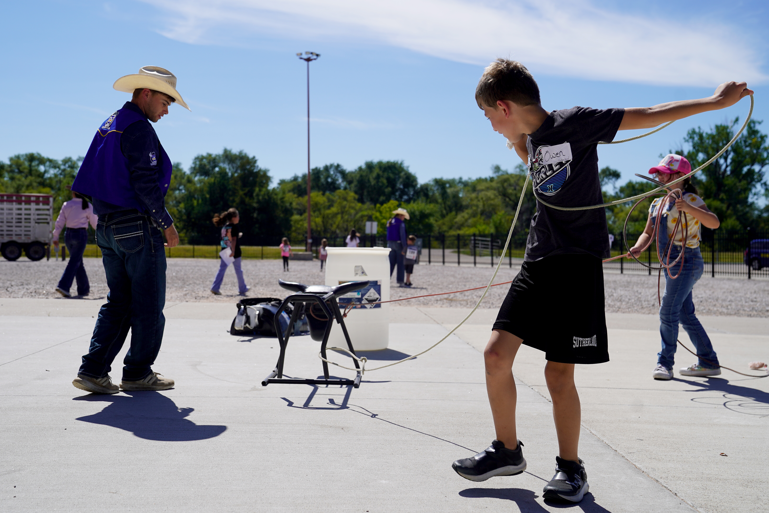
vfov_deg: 29.9
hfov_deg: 43.6
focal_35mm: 45
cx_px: 384
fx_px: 961
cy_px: 256
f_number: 5
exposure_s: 1/1000
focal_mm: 45
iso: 100
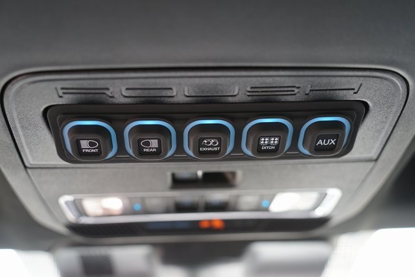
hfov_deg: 50.7
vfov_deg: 35.1
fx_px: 438
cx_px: 208
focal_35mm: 38
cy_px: 138
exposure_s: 1/60
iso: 500
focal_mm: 38
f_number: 4
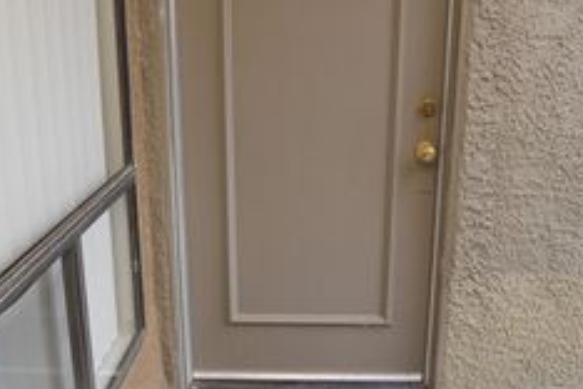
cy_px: 132
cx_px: 309
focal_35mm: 32
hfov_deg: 58.7
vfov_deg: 40.6
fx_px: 518
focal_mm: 10
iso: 400
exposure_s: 1/125
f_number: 5.6
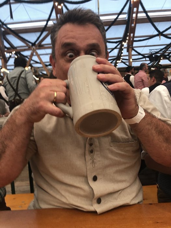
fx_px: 184
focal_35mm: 28
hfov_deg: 49.7
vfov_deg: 63.4
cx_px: 86
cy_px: 114
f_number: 1.8
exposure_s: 1/25
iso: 40
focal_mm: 3.99
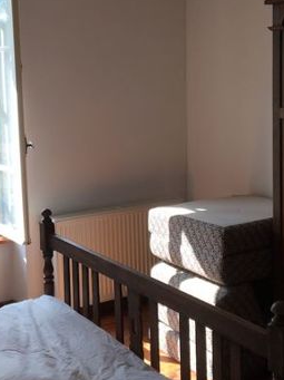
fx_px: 658
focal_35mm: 60
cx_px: 76
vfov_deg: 32.2
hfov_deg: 24.1
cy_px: 162
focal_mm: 4.15
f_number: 2.2
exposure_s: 1/169
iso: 25
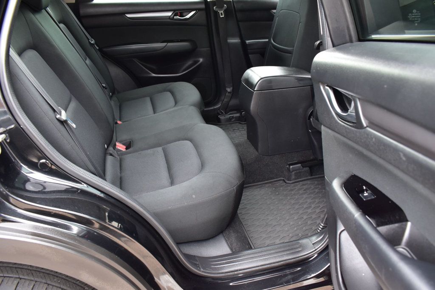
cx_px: 218
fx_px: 362
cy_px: 145
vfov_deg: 43.6
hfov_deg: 61.9
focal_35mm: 30
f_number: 6.3
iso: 560
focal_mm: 20
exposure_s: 1/15
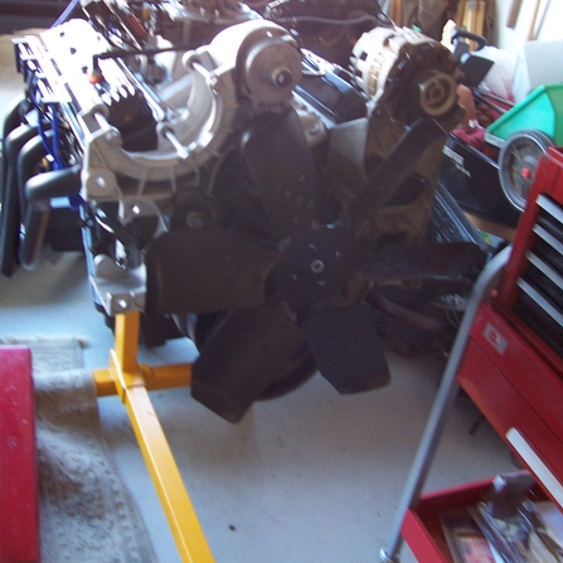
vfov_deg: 38.7
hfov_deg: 39.2
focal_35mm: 43
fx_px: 791
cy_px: 189
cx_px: 299
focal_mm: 5.6
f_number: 2.7
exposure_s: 1/30
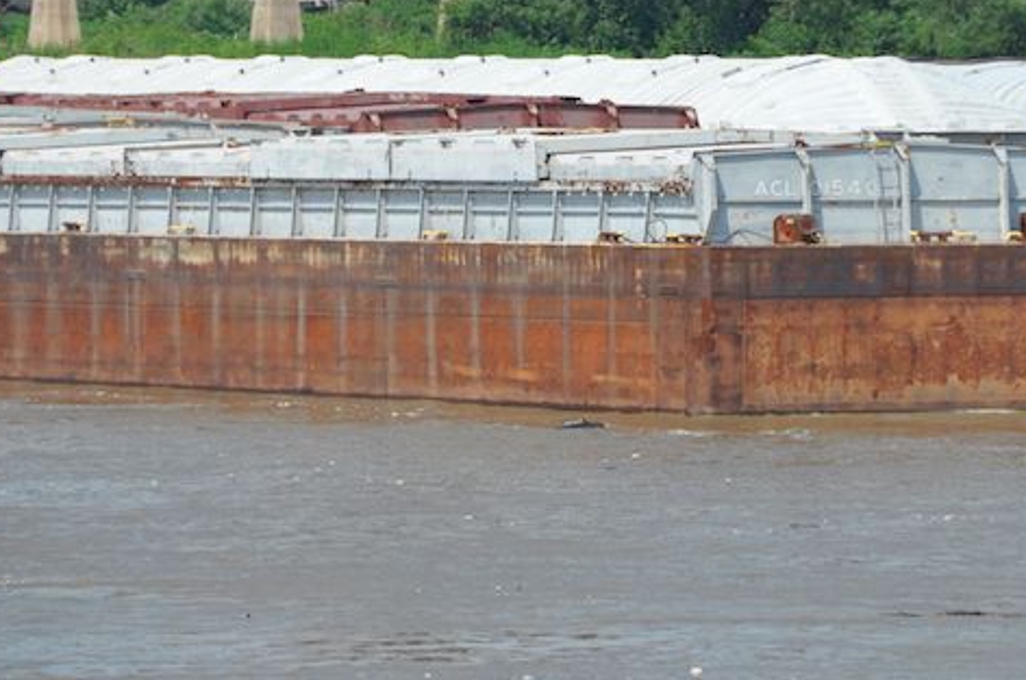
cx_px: 667
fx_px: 12291
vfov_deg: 3.2
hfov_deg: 4.8
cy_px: 181
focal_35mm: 432
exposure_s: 1/800
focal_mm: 170
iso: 200
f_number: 7.1
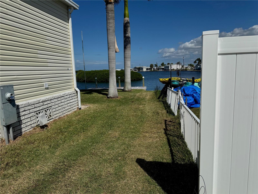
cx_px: 129
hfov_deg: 71.6
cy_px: 97
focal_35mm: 24
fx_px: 179
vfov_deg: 56.8
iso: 64
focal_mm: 6.76
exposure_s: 1/12346
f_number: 1.78
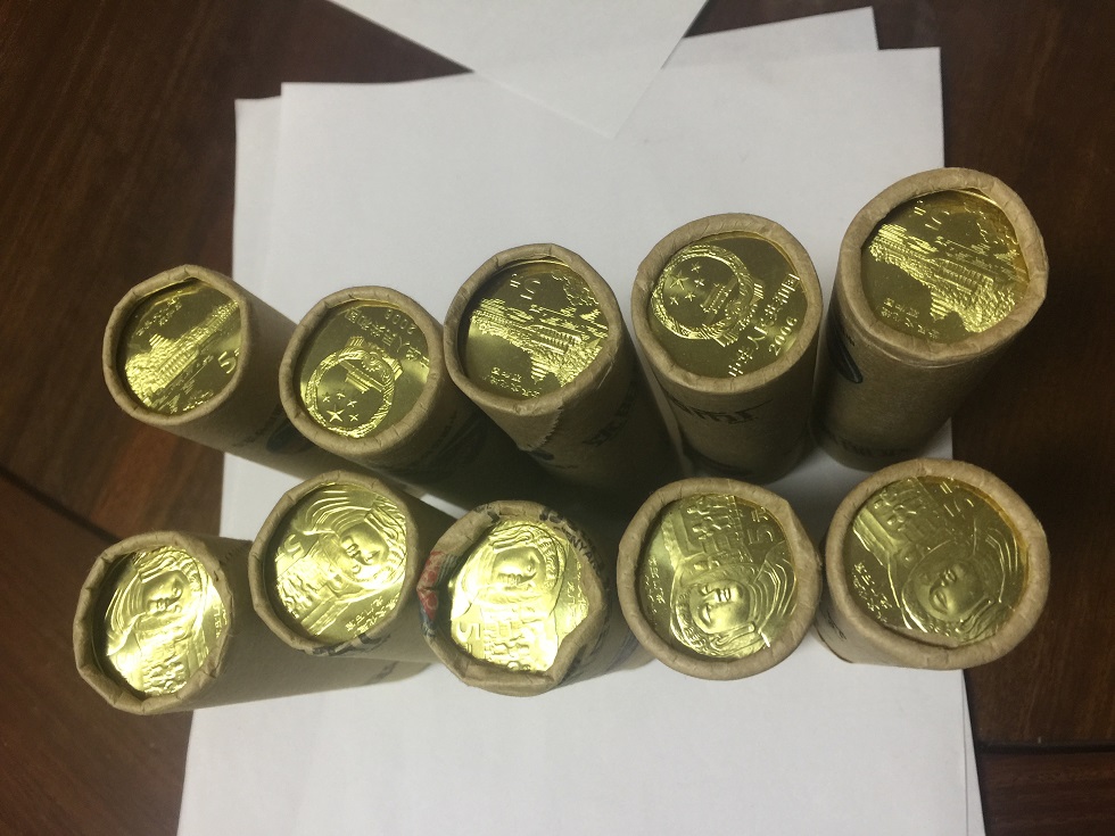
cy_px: 418
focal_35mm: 29
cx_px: 558
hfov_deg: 61.7
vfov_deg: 48.2
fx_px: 934
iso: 80
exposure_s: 1/17
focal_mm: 4.15
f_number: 2.2
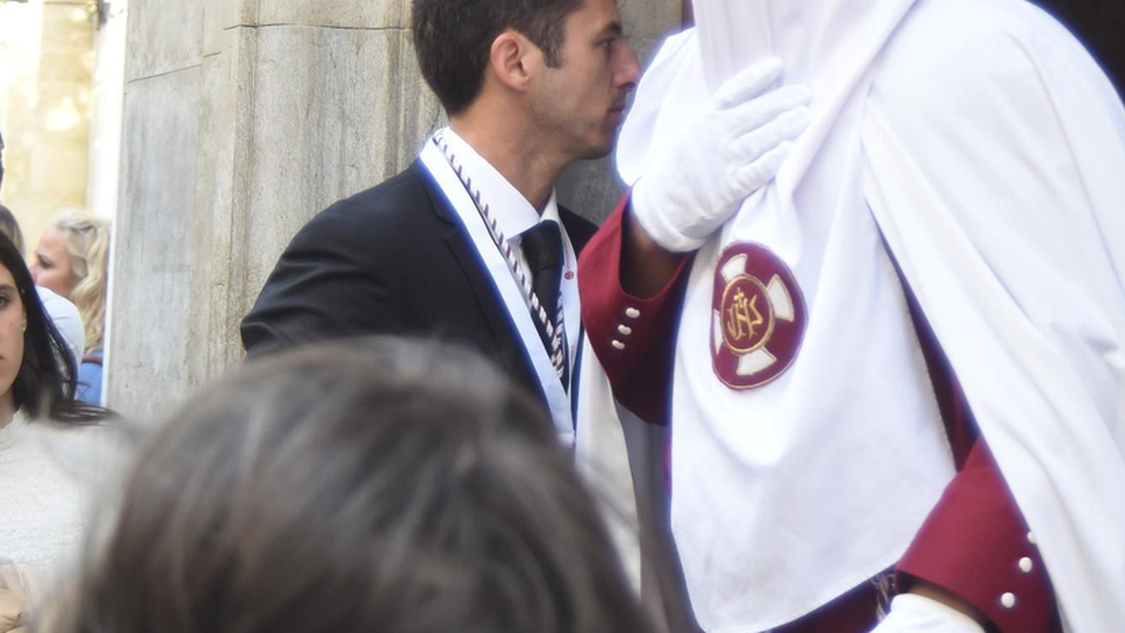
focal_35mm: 85
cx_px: 1043
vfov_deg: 14.1
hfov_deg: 24.2
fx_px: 2536
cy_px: 57
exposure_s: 1/500
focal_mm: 42
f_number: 4.5
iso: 1100
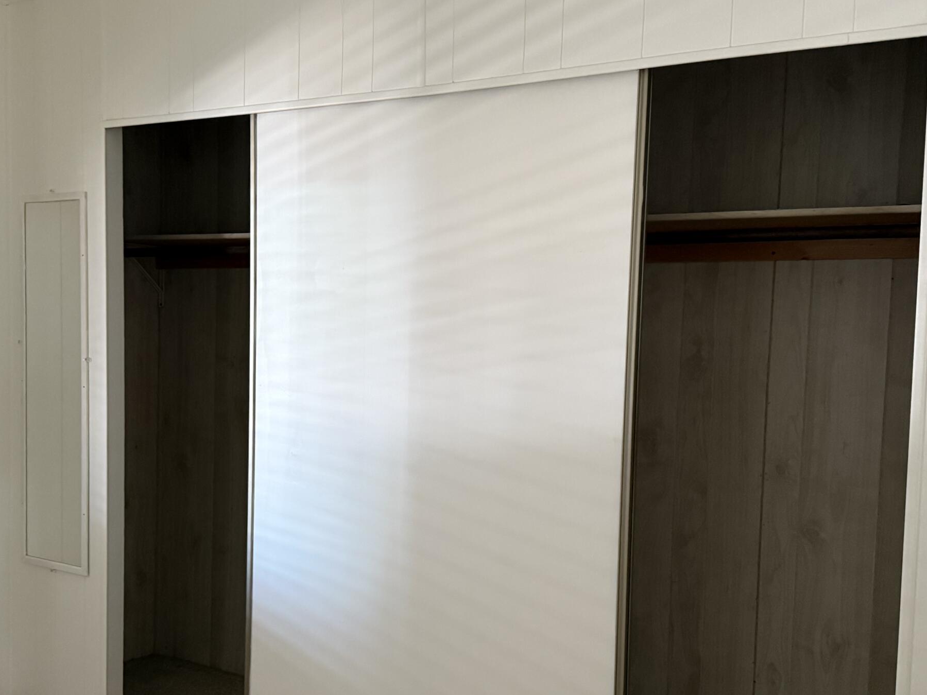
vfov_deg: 35.8
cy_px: 413
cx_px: 423
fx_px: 1071
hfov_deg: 46.7
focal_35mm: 40
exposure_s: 1/60
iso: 640
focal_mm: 6.76
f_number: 1.78
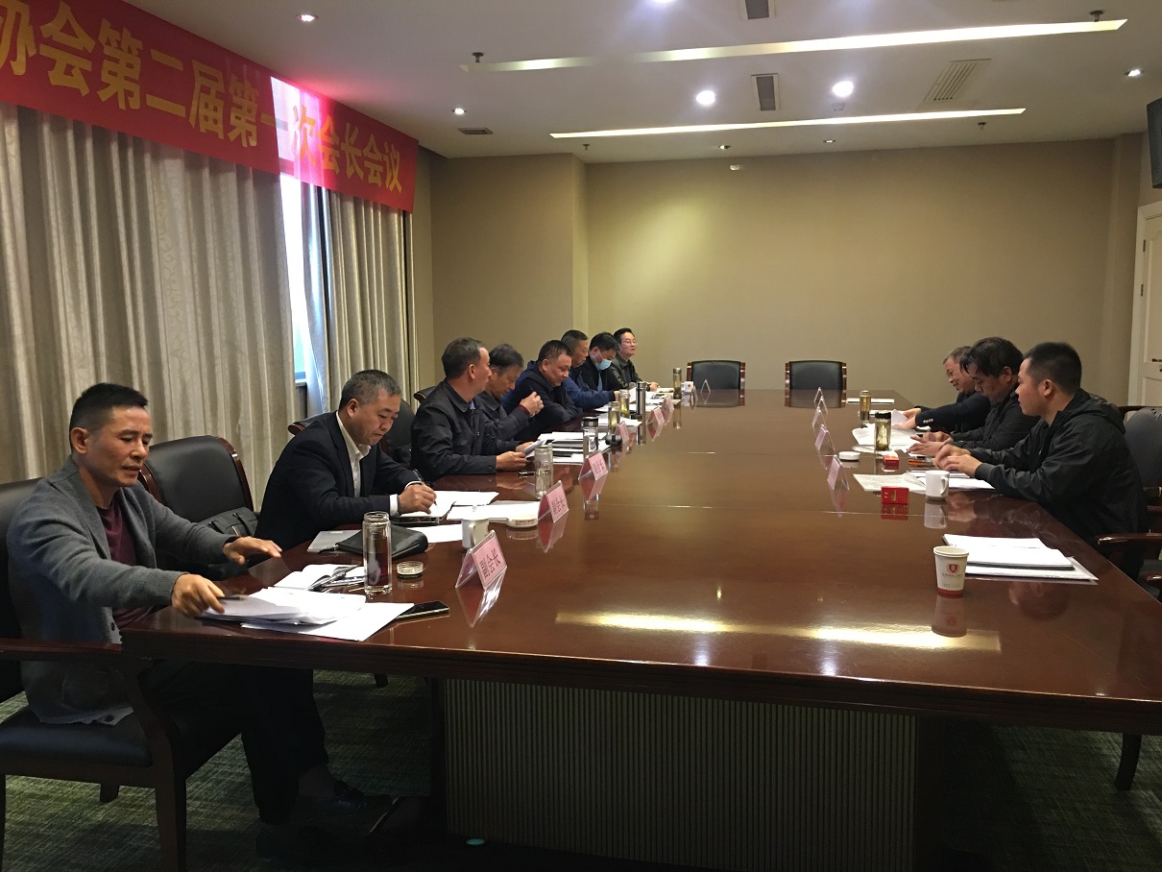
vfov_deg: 48.2
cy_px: 436
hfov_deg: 61.6
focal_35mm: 29
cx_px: 581
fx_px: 974
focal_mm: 4.15
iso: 100
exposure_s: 1/10
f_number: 2.2
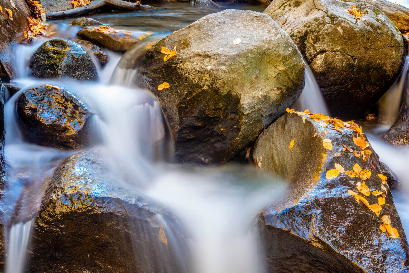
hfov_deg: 30.1
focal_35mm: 67
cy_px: 133
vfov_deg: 20.3
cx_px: 192
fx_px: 761
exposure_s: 8
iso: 100
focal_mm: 62
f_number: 22
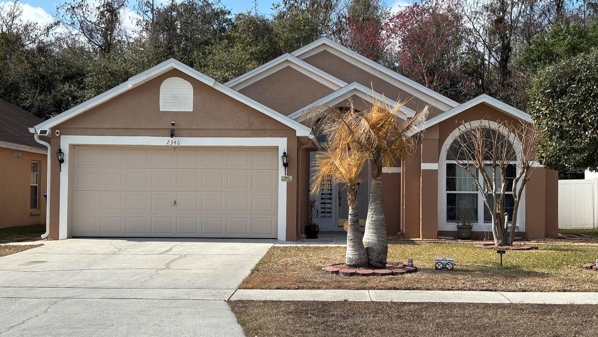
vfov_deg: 21.1
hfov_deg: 36.6
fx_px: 904
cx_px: 300
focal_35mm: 57
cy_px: 170
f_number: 1.6
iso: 40
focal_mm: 5.96
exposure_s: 1/2571
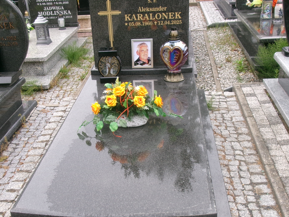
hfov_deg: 40.4
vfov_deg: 30.8
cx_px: 125
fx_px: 392
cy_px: 131
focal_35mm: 47
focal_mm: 5.1
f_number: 3.9
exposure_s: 1/100
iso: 100
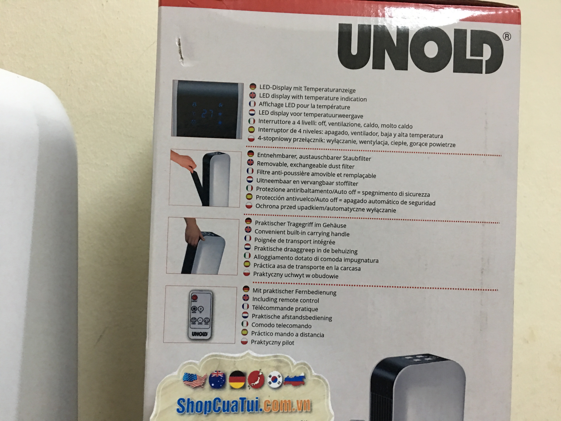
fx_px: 470
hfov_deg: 61.7
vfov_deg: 48.2
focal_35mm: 29
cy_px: 210
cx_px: 280
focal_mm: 4.15
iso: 80
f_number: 2.2
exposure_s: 1/10
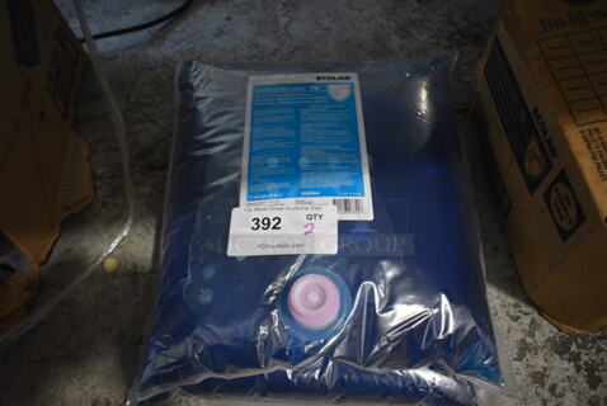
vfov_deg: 43.7
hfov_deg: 61.9
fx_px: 506
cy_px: 203
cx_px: 304
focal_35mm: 30
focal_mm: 20
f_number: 3.5
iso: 2000
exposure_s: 1/125
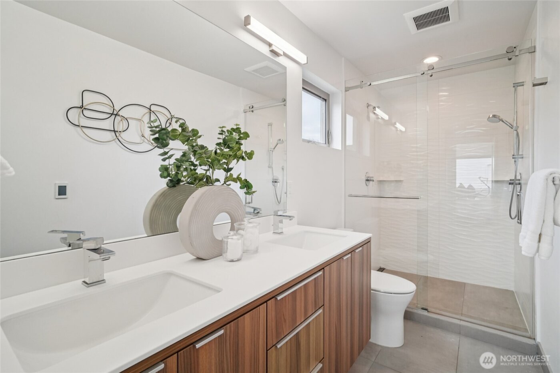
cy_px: 186
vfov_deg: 73.7
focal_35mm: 16
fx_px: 249
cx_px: 280
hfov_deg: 96.7
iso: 1600
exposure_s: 1/100
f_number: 8
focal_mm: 16
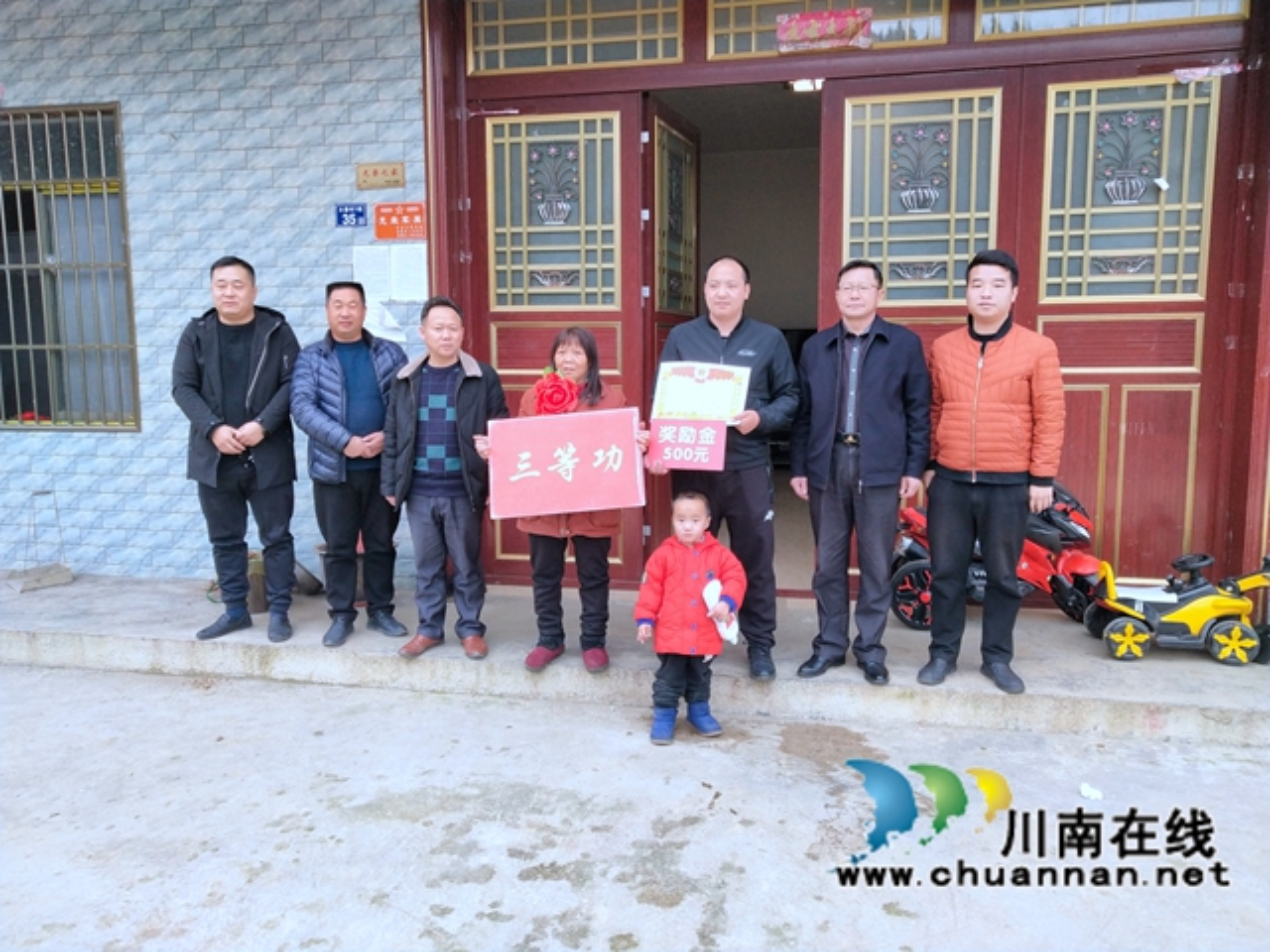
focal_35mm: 30
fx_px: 1101
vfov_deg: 46.8
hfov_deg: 60.0
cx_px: 635
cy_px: 476
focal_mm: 3.95
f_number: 1.8
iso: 101
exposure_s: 1/266
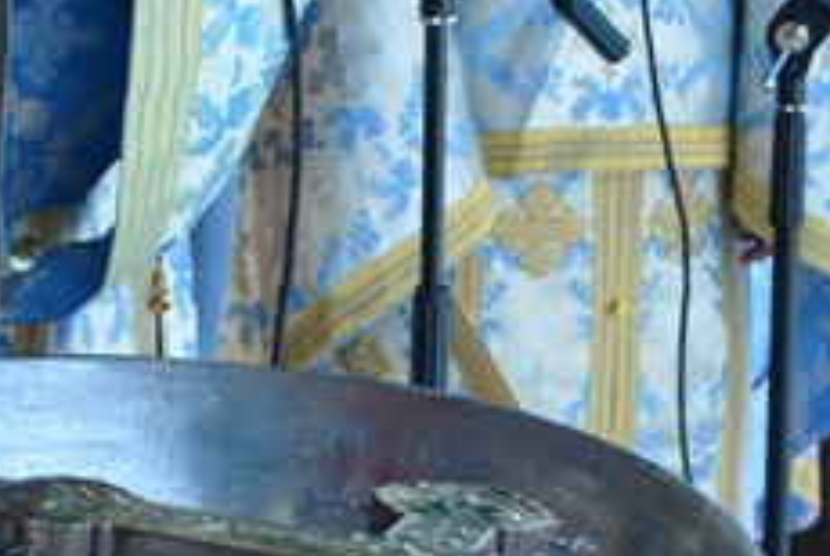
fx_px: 3601
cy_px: -310
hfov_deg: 12.4
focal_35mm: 156
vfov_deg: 8.6
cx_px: -476
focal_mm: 24
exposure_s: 1/125
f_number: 5.6
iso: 200
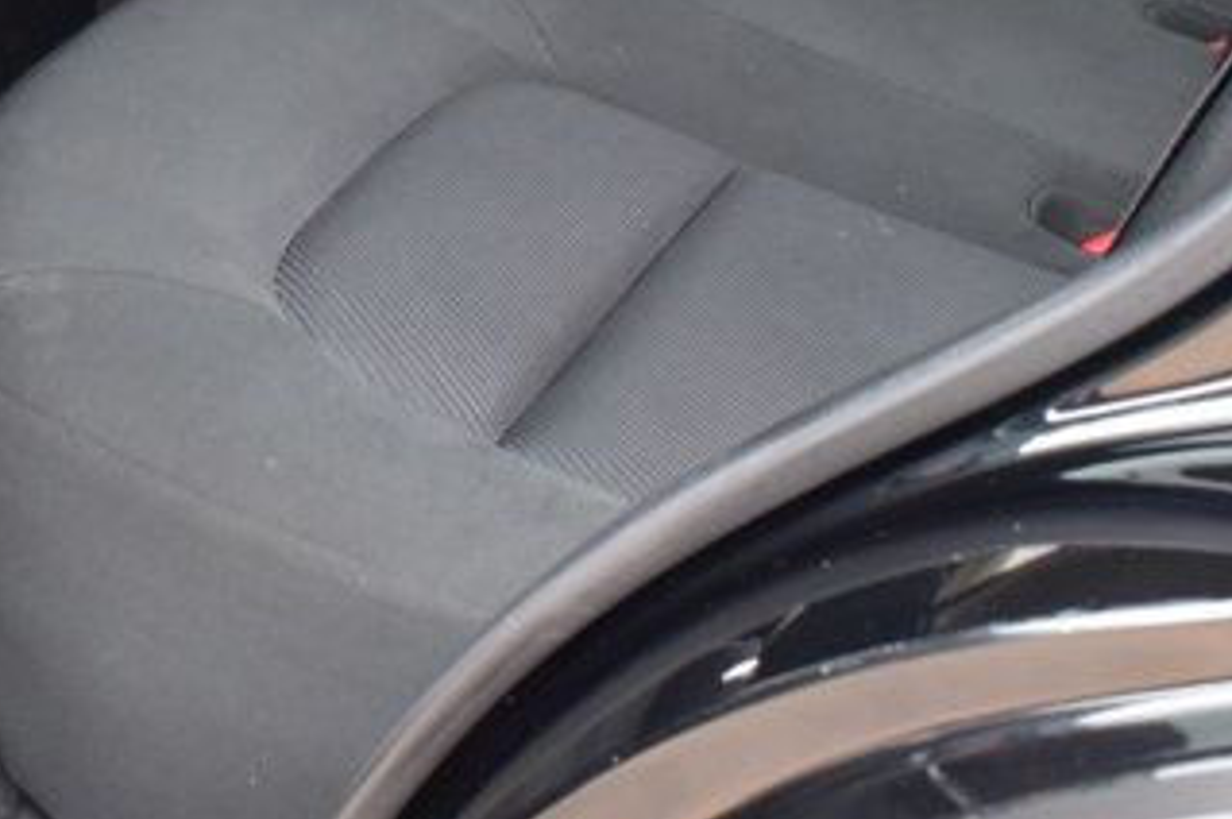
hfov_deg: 18.8
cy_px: -151
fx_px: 3624
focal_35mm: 106
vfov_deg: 12.6
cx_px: 0
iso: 500
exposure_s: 1/15
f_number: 6.3
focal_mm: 22
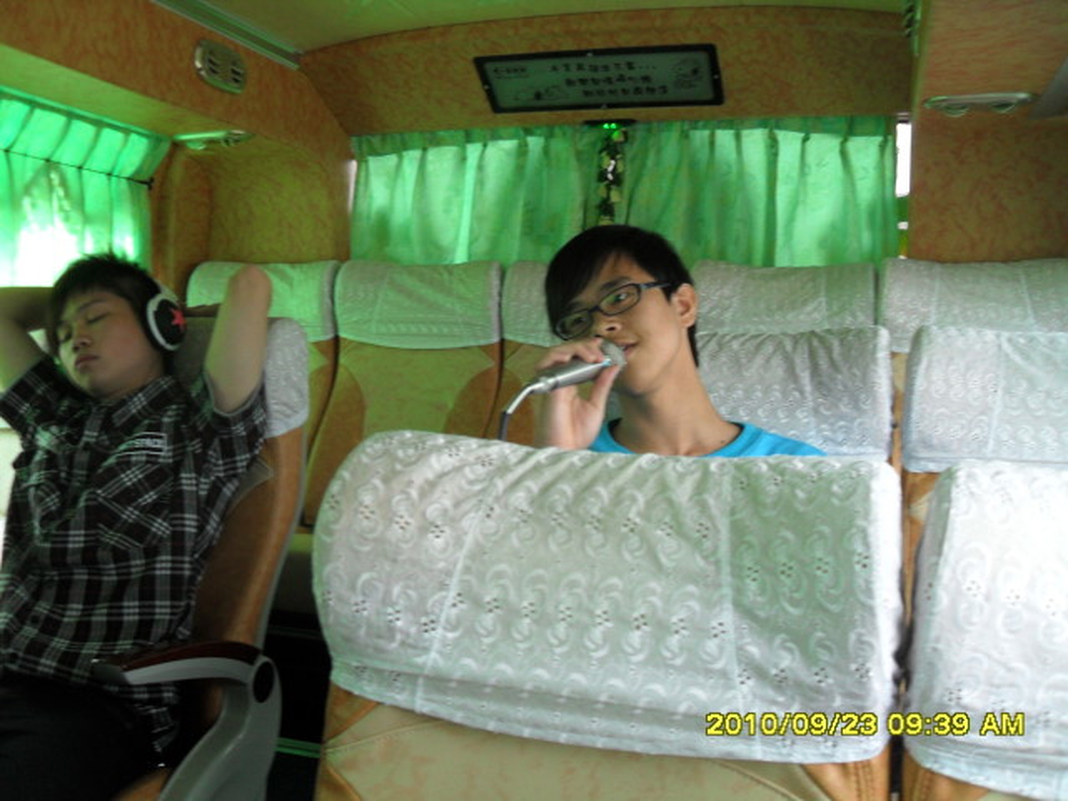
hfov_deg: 52.6
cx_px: 534
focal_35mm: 35
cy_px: 400
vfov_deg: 40.7
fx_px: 1080
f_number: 2.8
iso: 100
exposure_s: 1/90
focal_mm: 6.2
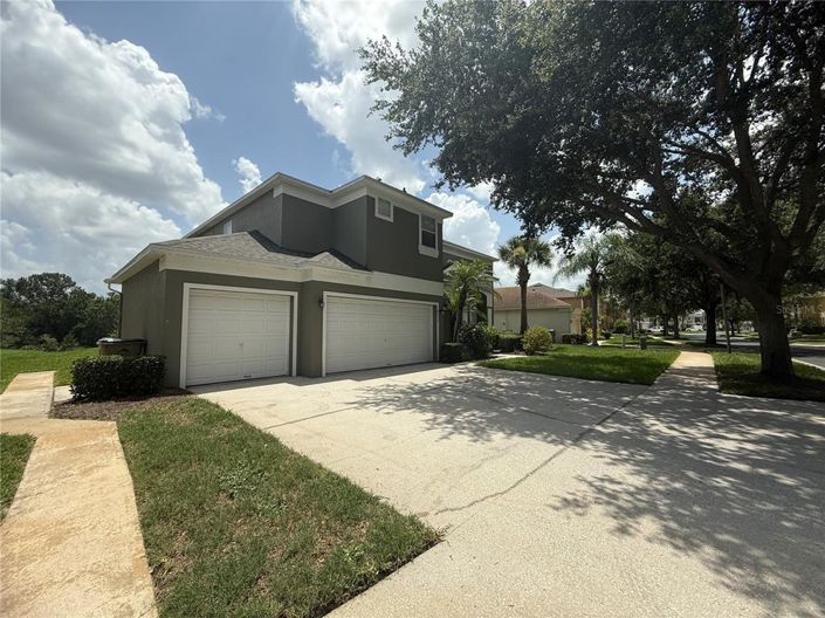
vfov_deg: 85.6
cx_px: 412
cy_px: 309
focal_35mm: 14
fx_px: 333
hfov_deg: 102.1
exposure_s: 1/2506
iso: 50
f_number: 2.2
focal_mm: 2.22
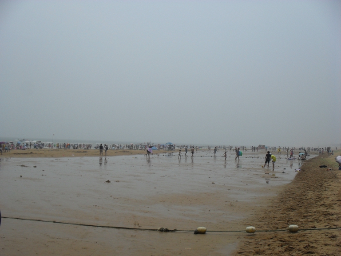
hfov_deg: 52.6
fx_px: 345
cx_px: 170
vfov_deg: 40.7
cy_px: 128
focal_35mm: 35
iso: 100
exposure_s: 1/750
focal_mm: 6.3
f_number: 8.4
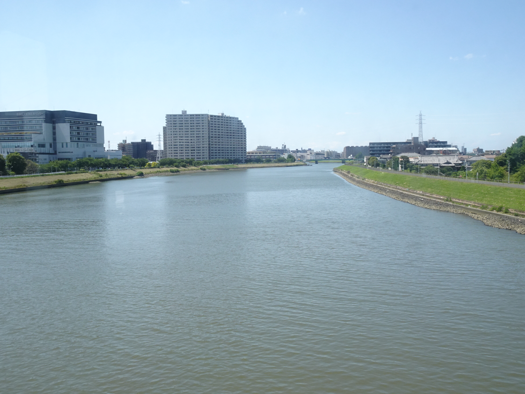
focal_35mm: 36
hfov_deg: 51.4
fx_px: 546
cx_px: 262
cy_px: 197
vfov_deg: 39.7
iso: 200
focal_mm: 6.08
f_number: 4
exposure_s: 1/1000
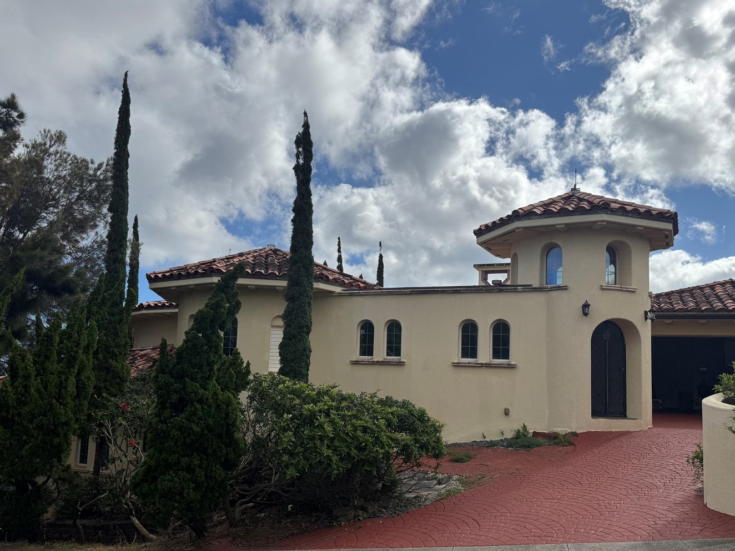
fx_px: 616
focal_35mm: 29
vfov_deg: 48.1
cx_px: 365
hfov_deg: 61.7
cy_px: 316
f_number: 1.78
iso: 80
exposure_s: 1/12346
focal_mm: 6.76
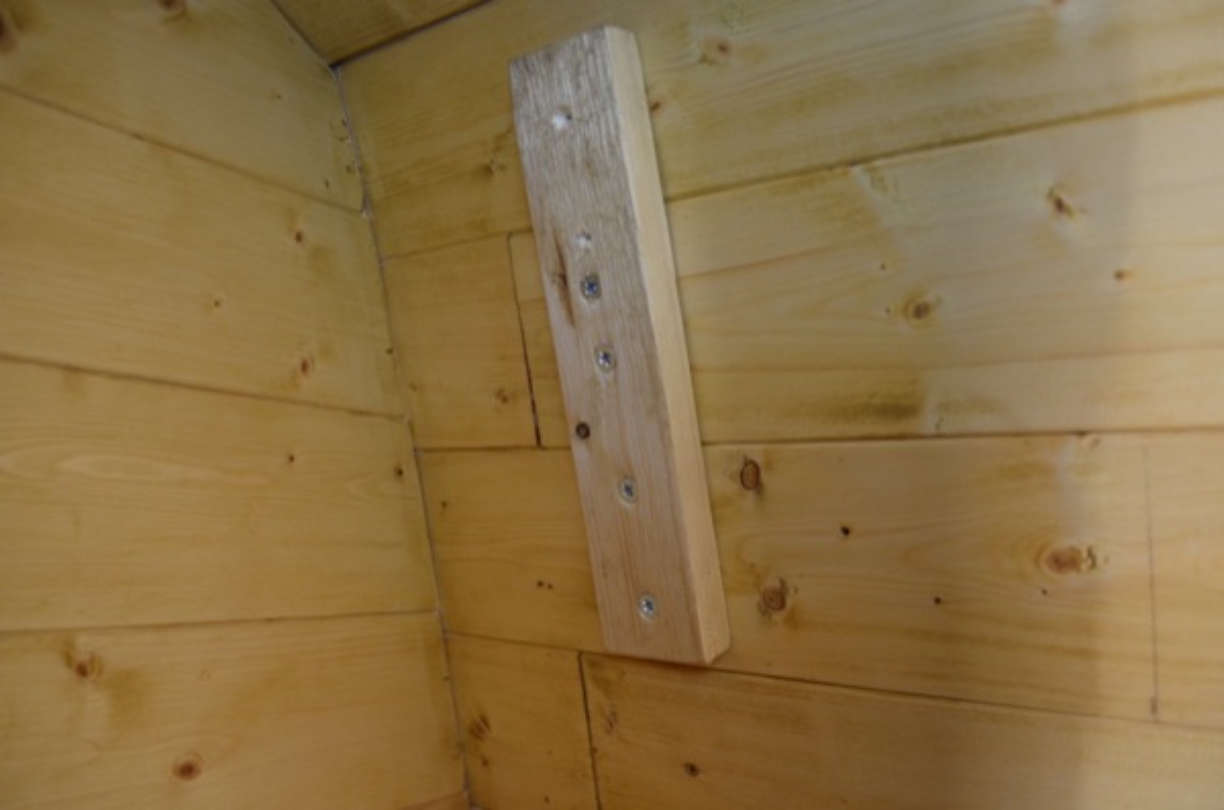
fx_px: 916
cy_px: 405
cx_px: 612
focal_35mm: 27
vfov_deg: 47.7
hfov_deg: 67.5
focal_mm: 18
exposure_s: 1/60
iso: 900
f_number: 3.5
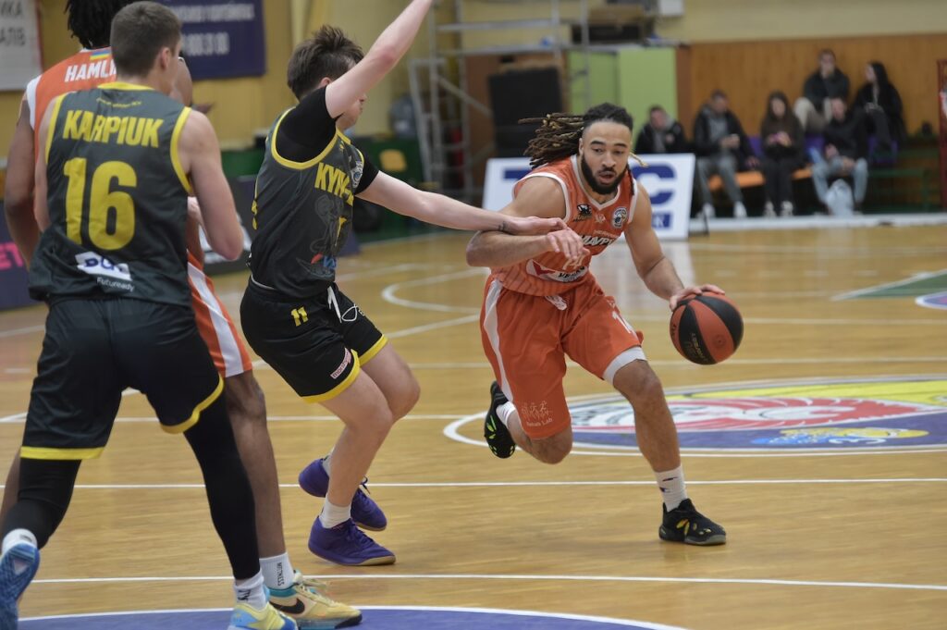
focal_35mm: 150
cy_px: 315
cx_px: 474
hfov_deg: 13.7
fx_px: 3943
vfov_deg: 9.1
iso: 3200
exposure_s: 1/1250
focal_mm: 150
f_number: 4
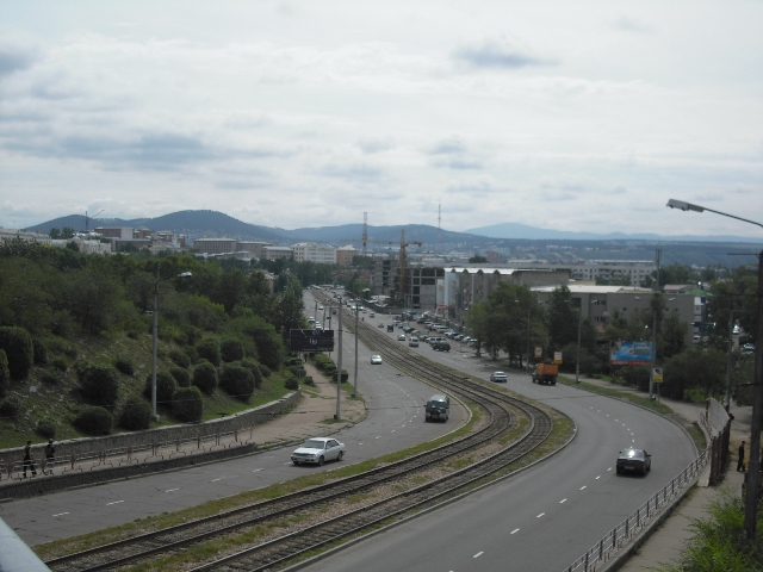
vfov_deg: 31.5
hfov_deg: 41.2
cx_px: 382
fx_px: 1014
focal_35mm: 46
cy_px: 286
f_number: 6.3
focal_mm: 7.6
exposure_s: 1/320
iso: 64
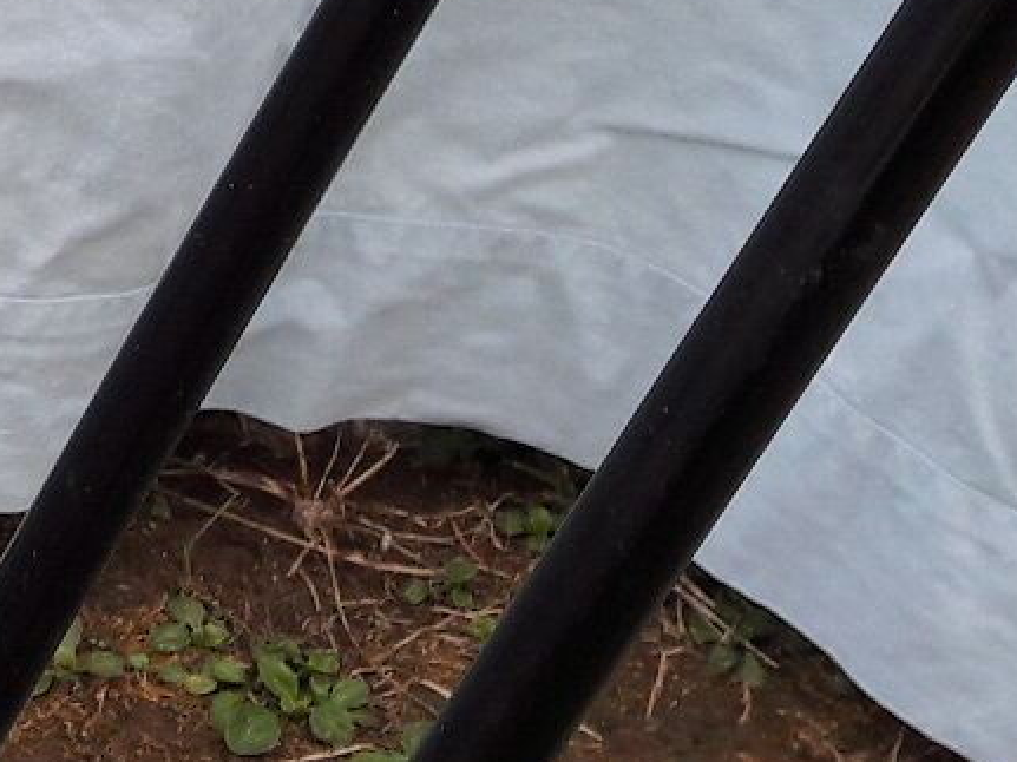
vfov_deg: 10.8
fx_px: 3936
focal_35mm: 134
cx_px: -861
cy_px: -172
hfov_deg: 13.2
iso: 40
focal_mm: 3.7
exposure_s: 1/194
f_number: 1.9
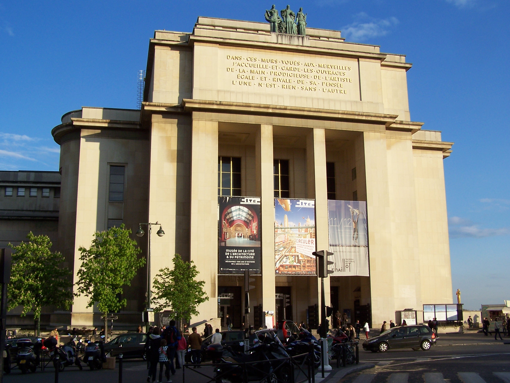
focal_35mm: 38
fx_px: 560
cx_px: 255
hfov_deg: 49.0
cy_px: 192
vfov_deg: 37.7
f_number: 4
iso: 80
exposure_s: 1/500
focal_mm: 6.3
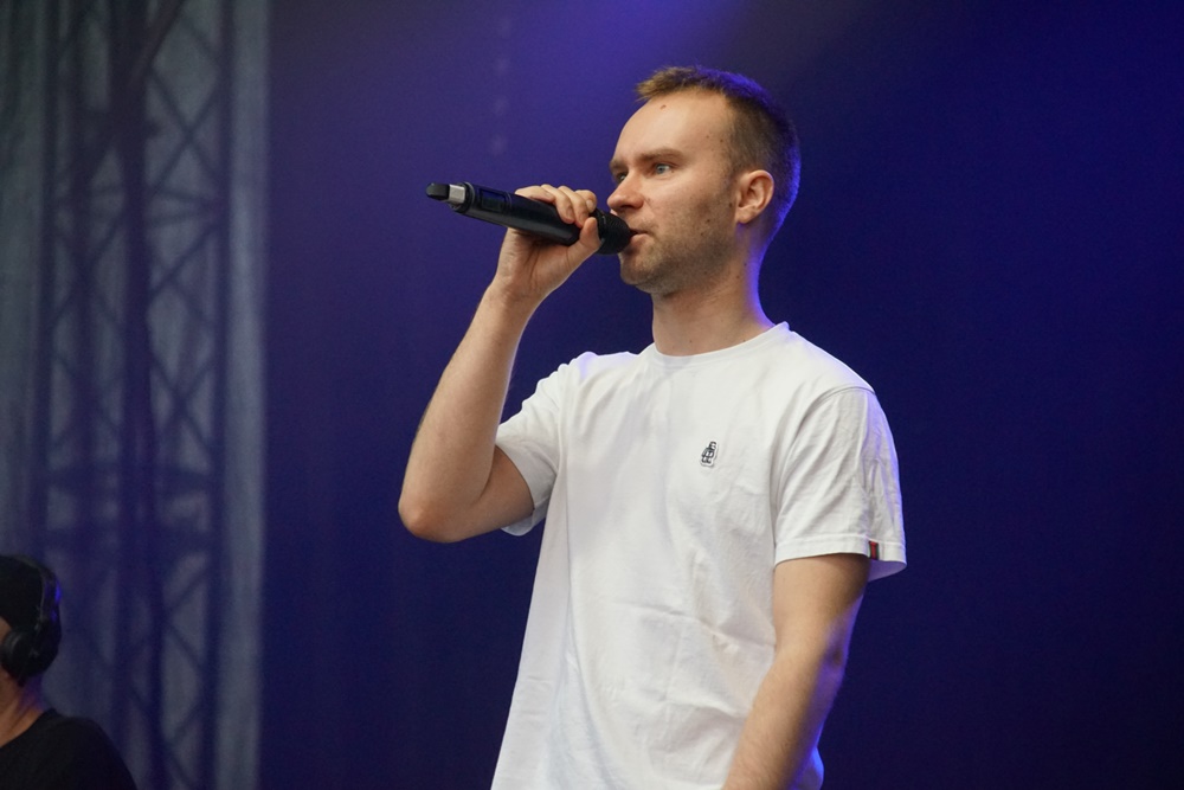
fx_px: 7894
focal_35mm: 240
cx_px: 592
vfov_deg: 5.7
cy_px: 395
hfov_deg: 8.6
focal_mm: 160
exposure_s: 1/250
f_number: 6.3
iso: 2500
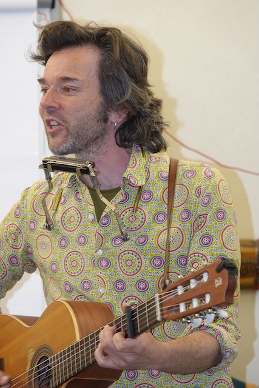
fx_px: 2567
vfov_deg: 8.6
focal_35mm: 238
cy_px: 194
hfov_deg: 5.8
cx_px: 130
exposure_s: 1/60
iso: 1000
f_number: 4
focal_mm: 87.11
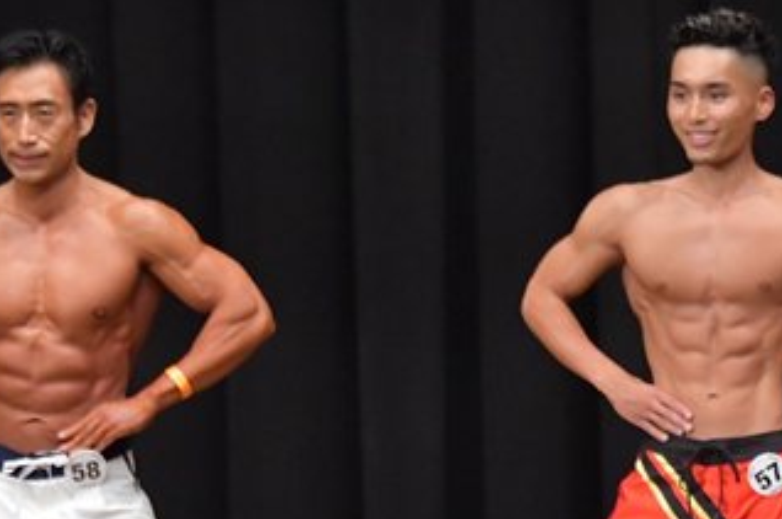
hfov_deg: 4.2
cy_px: 553
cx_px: 724
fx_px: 10693
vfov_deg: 2.8
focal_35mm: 493
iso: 6400
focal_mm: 135
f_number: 5.6
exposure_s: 1/400
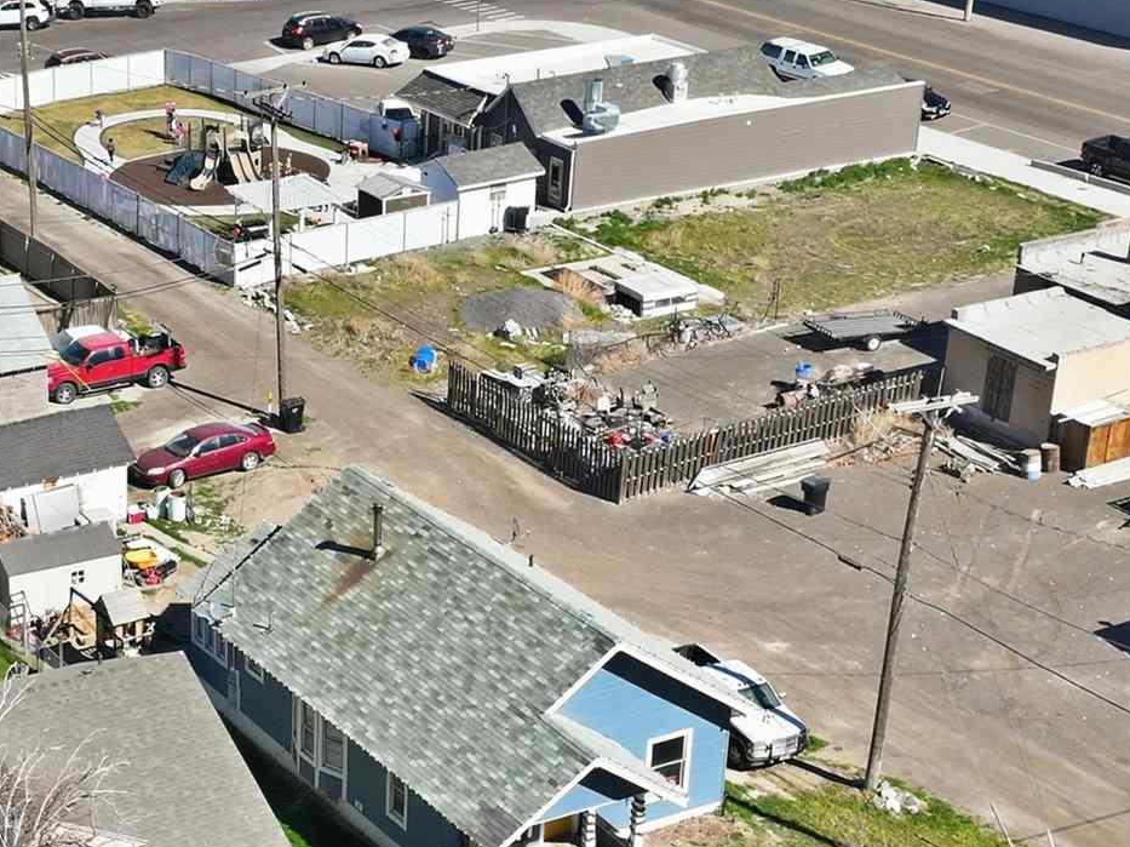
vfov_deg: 18.4
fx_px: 2578
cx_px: 117
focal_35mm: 79
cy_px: 707
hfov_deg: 24.1
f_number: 2.8
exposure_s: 1/2500
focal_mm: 12.3
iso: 180
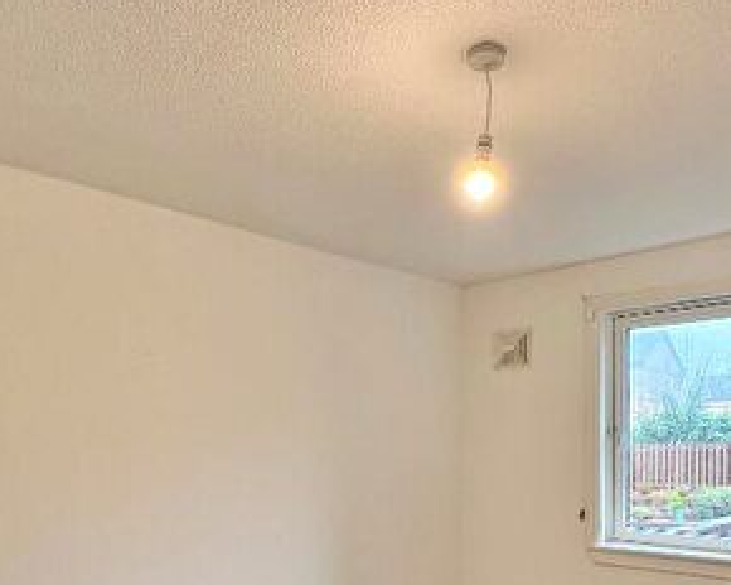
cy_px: 450
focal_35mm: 33
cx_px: 429
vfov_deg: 42.9
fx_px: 714
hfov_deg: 53.9
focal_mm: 2.22
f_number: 2.2
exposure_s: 1/100
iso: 250
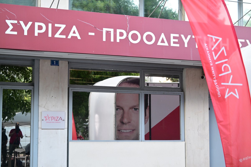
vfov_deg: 17.7
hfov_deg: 26.3
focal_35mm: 77
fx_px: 537
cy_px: 84
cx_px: 126
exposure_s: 1/800
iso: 2500
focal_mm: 77
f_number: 3.5
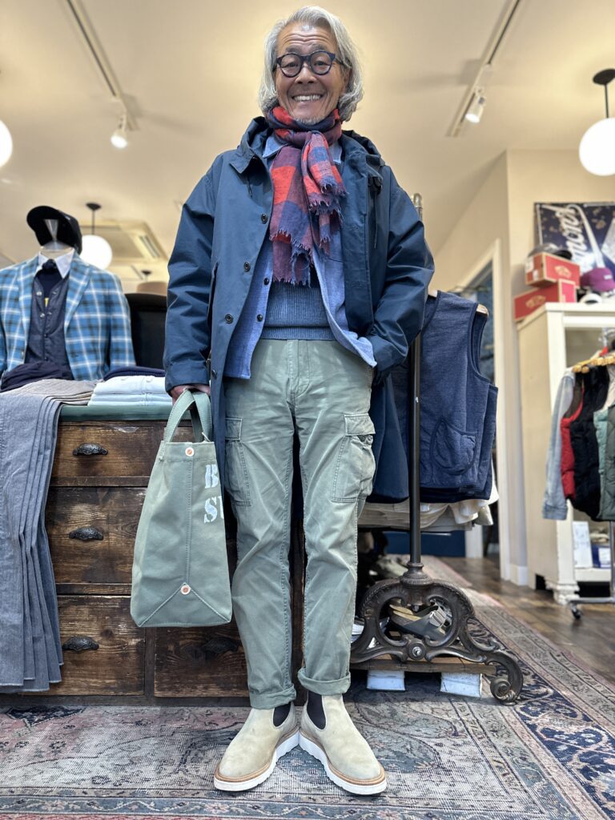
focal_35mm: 24
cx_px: 308
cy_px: 410
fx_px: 569
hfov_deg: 56.8
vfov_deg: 71.6
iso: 320
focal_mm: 6.86
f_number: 1.78
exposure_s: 1/60
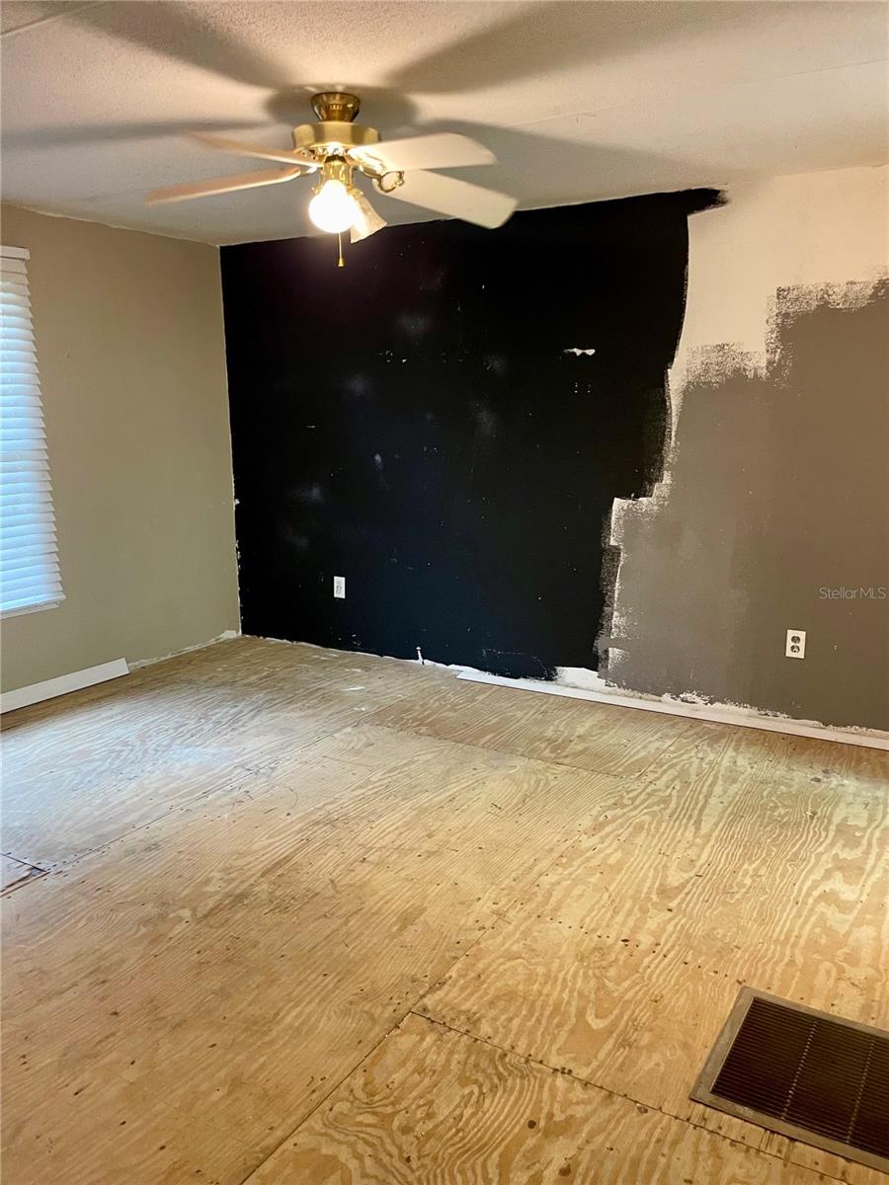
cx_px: 444
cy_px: 592
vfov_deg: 67.3
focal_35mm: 26
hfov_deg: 53.1
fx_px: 890
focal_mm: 4.2
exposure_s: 1/60
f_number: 1.6
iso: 320
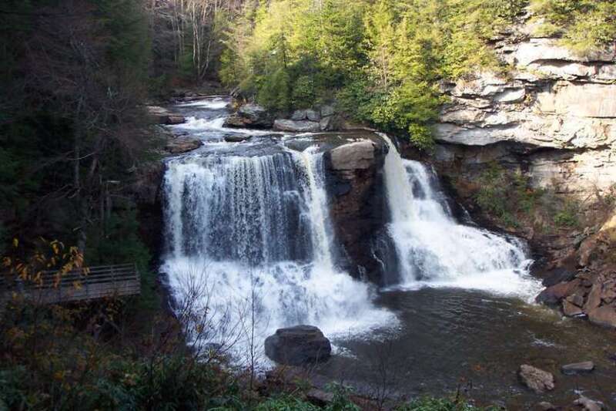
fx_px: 804
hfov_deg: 41.9
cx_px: 308
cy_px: 206
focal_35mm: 47
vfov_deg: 28.6
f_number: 3.1
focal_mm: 9.8
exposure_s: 1/180
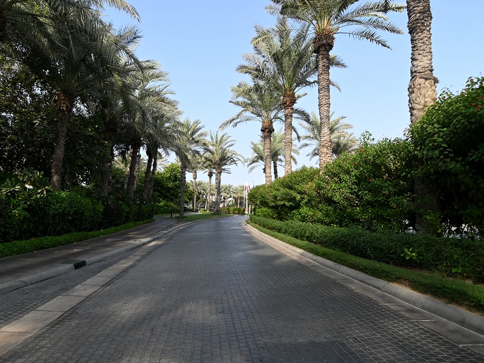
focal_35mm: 20
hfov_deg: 81.4
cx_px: 212
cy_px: 182
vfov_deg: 66.0
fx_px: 280
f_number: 5.6
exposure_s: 1/250
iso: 100
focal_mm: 12
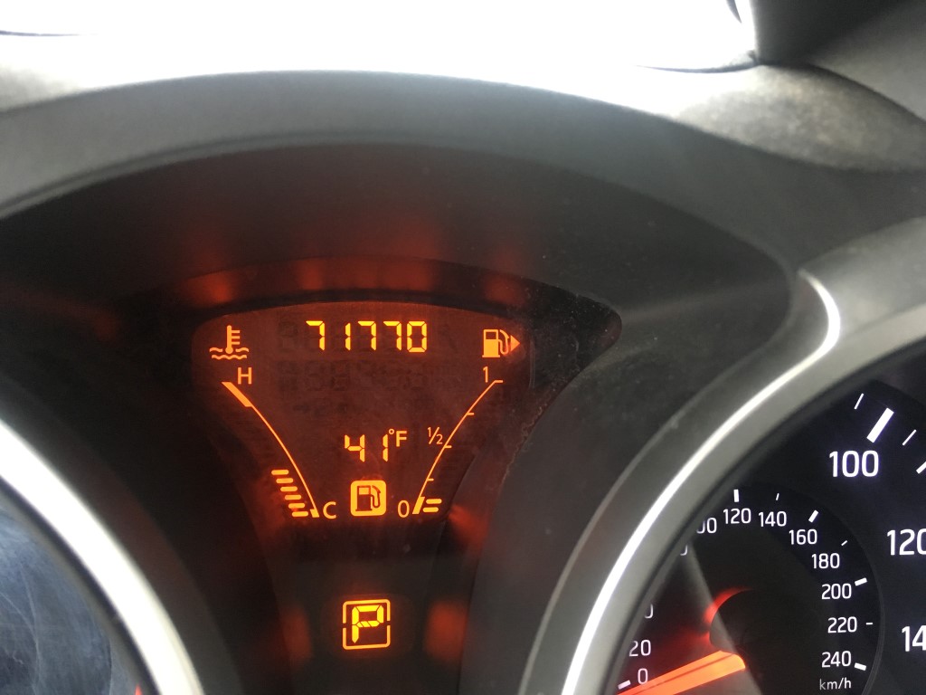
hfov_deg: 61.7
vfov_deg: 48.2
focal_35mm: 29
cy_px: 348
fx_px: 776
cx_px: 463
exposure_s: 1/30
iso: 160
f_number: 2.2
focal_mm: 4.15
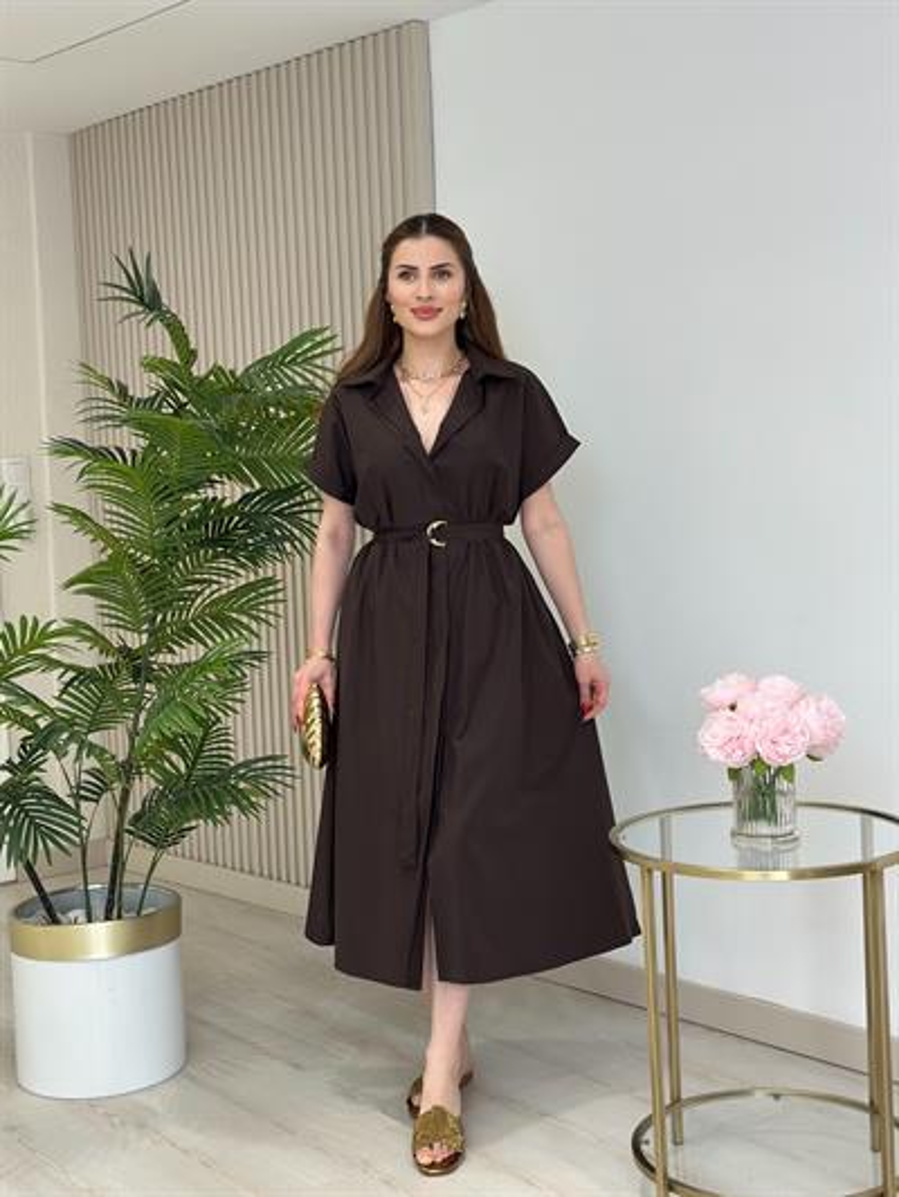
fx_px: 1661
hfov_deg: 30.3
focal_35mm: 48
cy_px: 598
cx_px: 450
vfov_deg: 39.6
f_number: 1.78
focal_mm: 6.86
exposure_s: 1/225
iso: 80
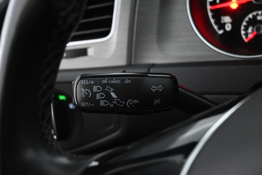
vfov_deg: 30.8
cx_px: 131
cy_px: 88
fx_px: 317
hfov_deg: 45.0
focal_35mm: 44
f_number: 4.8
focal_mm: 29
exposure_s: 1/50
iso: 10000
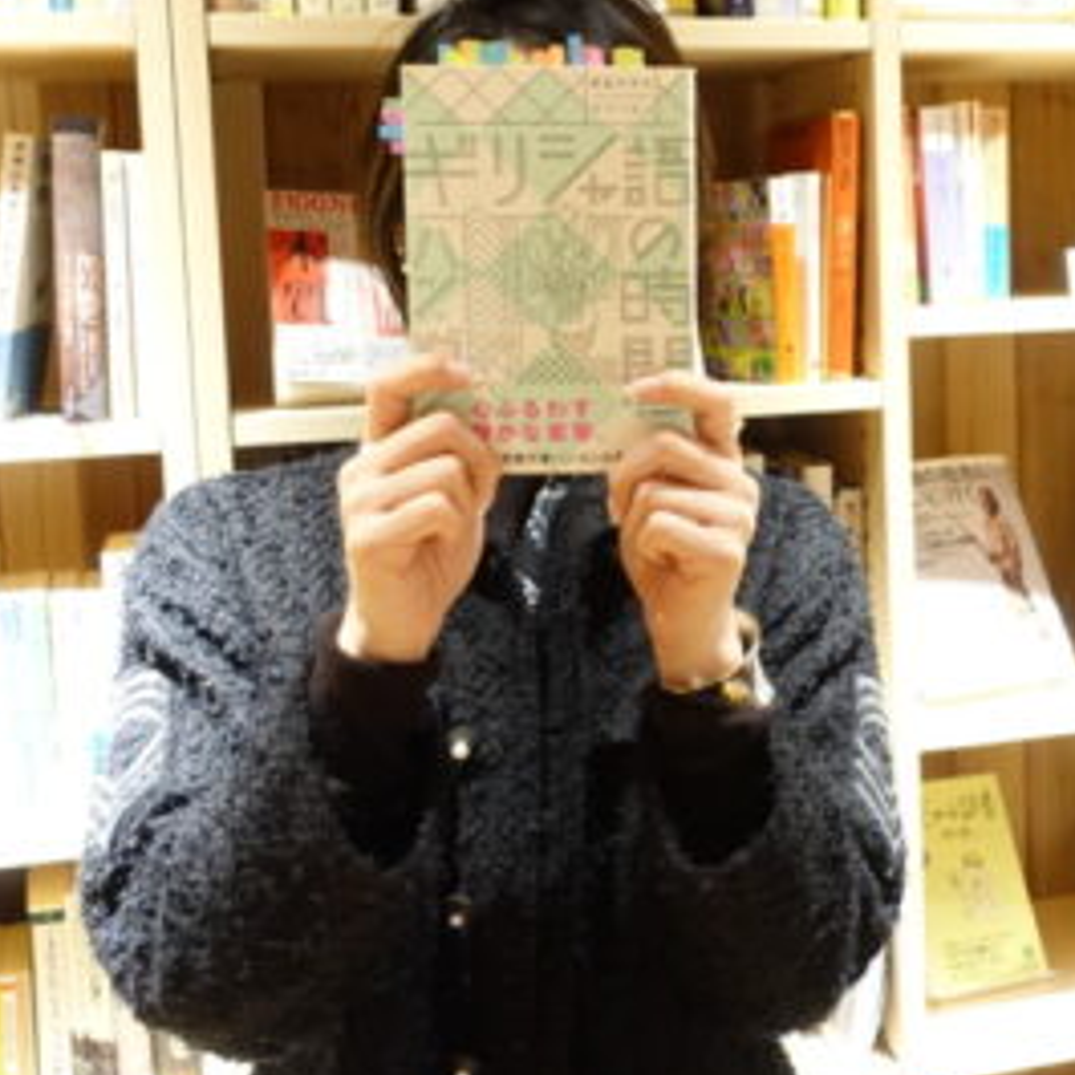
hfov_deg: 31.6
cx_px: 909
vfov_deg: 32.7
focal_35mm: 52
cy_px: 418
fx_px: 1827
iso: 640
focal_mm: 10.07
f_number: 2.2
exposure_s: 1/30
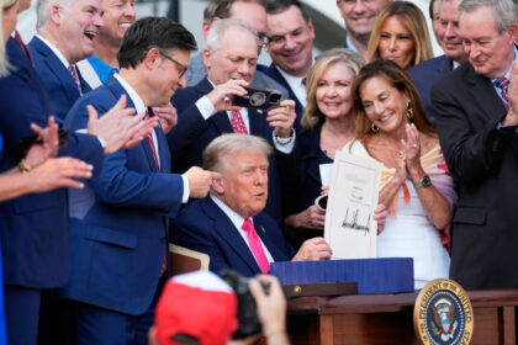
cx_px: 259
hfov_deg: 7.4
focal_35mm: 280
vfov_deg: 4.9
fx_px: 4029
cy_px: 172
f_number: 4.5
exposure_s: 1/1000
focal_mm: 280
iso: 500
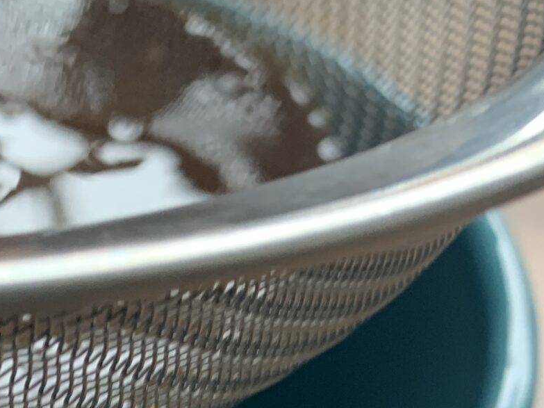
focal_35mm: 85
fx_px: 1336
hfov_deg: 20.7
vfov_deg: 16.0
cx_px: -186
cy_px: 597
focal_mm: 4.25
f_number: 1.8
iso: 100
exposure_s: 1/98
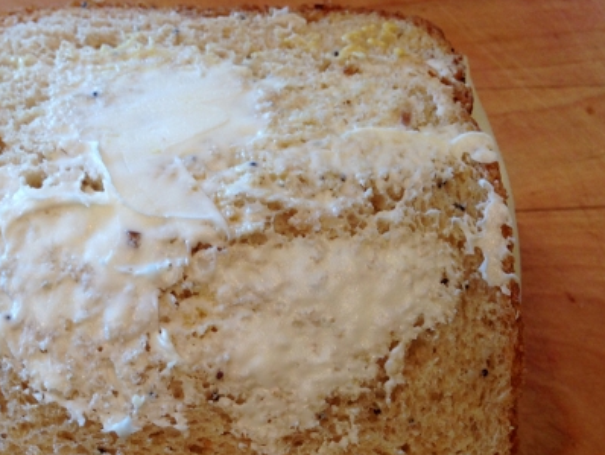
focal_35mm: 53
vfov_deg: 27.4
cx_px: 169
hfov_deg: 35.5
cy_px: 295
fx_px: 927
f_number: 2.4
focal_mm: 4.12
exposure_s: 1/40
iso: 64
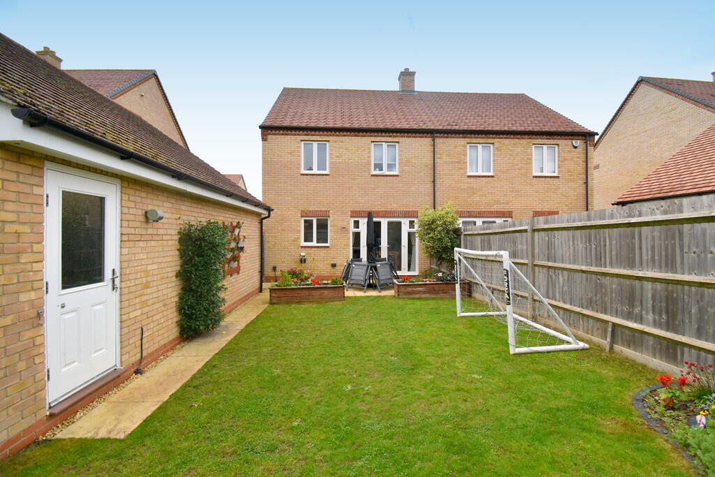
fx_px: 298
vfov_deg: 77.3
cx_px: 358
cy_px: 238
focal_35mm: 15
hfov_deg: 100.4
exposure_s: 1/250
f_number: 8
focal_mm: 10
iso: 200
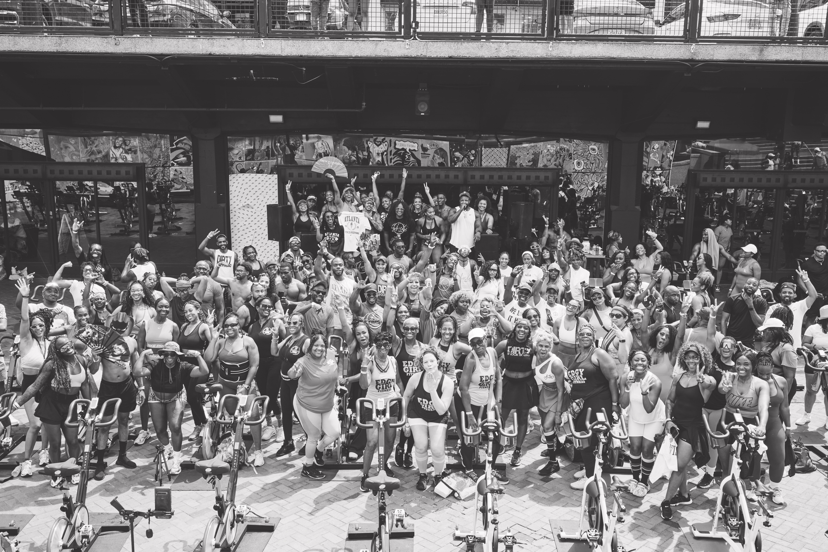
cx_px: 414
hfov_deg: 54.4
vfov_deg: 37.9
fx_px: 805
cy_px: 276
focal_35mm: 35
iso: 320
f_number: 5.6
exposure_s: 1/220
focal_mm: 23
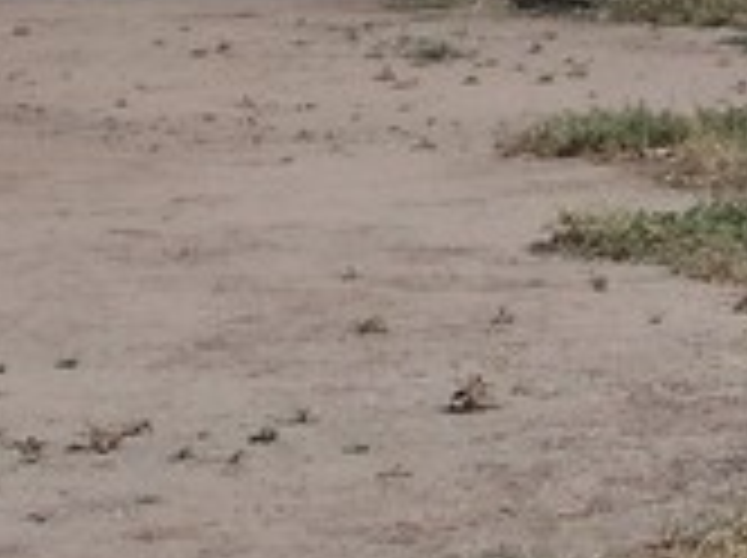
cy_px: -423
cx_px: 698
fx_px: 4288
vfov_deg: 7.3
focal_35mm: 199
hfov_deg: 9.9
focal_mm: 6.1
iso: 80
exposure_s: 1/320
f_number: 6.5
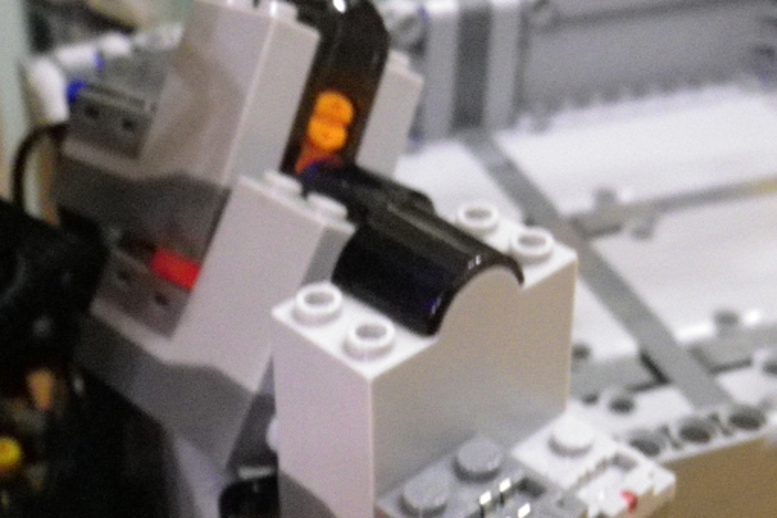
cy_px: 329
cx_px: 350
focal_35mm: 67
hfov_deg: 30.1
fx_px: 1446
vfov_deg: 20.3
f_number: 3.9
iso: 800
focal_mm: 7.3
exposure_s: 1/8
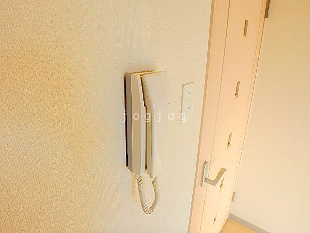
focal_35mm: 21
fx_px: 188
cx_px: 155
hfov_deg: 79.0
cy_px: 116
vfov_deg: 63.4
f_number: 3.5
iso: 125
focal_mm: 3.7
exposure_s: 1/80
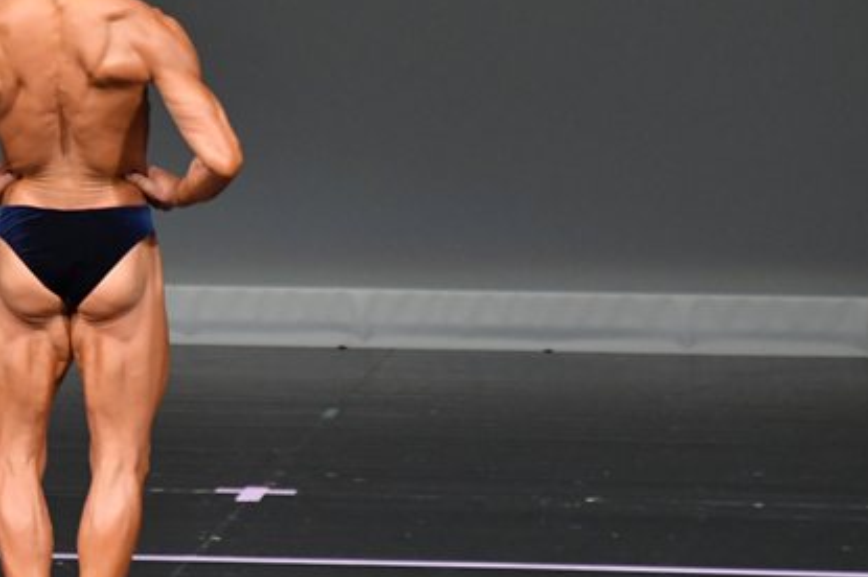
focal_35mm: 644
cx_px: 104
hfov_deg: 3.2
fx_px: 15515
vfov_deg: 2.1
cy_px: 232
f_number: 5.6
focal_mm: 230
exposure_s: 1/400
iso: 4000
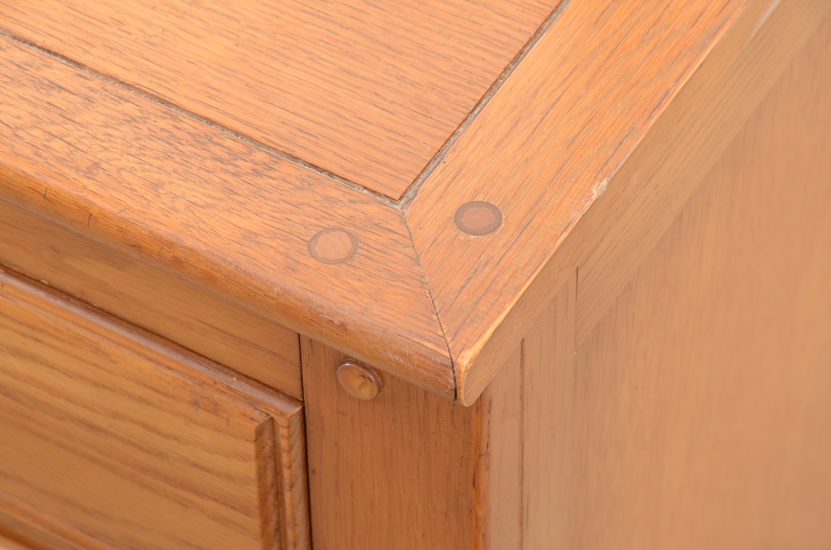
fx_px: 3628
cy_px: 275
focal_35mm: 158
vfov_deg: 8.7
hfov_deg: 13.1
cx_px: 416
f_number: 10
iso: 250
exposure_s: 1/160
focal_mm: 105
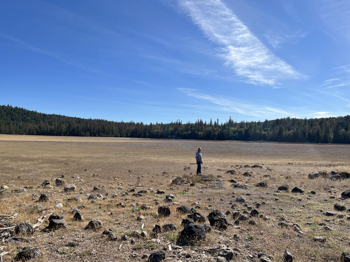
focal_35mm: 26
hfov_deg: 67.3
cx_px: 175
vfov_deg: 53.1
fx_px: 263
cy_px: 131
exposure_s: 1/5076
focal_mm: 5.7
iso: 50
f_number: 1.5
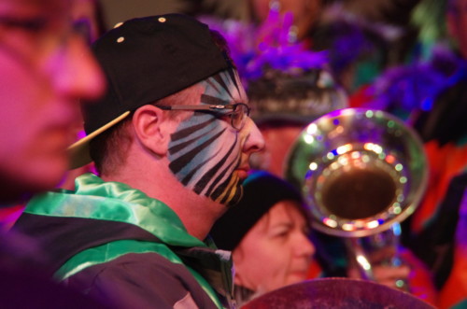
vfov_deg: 4.6
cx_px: 234
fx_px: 3883
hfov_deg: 6.9
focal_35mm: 300
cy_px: 154
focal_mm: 200
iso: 3200
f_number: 6.3
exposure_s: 1/30
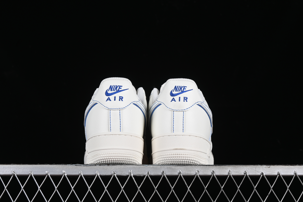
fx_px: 631
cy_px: 101
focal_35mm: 75
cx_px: 152
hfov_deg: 27.0
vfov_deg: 18.2
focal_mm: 50
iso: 160
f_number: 8
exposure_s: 1/100
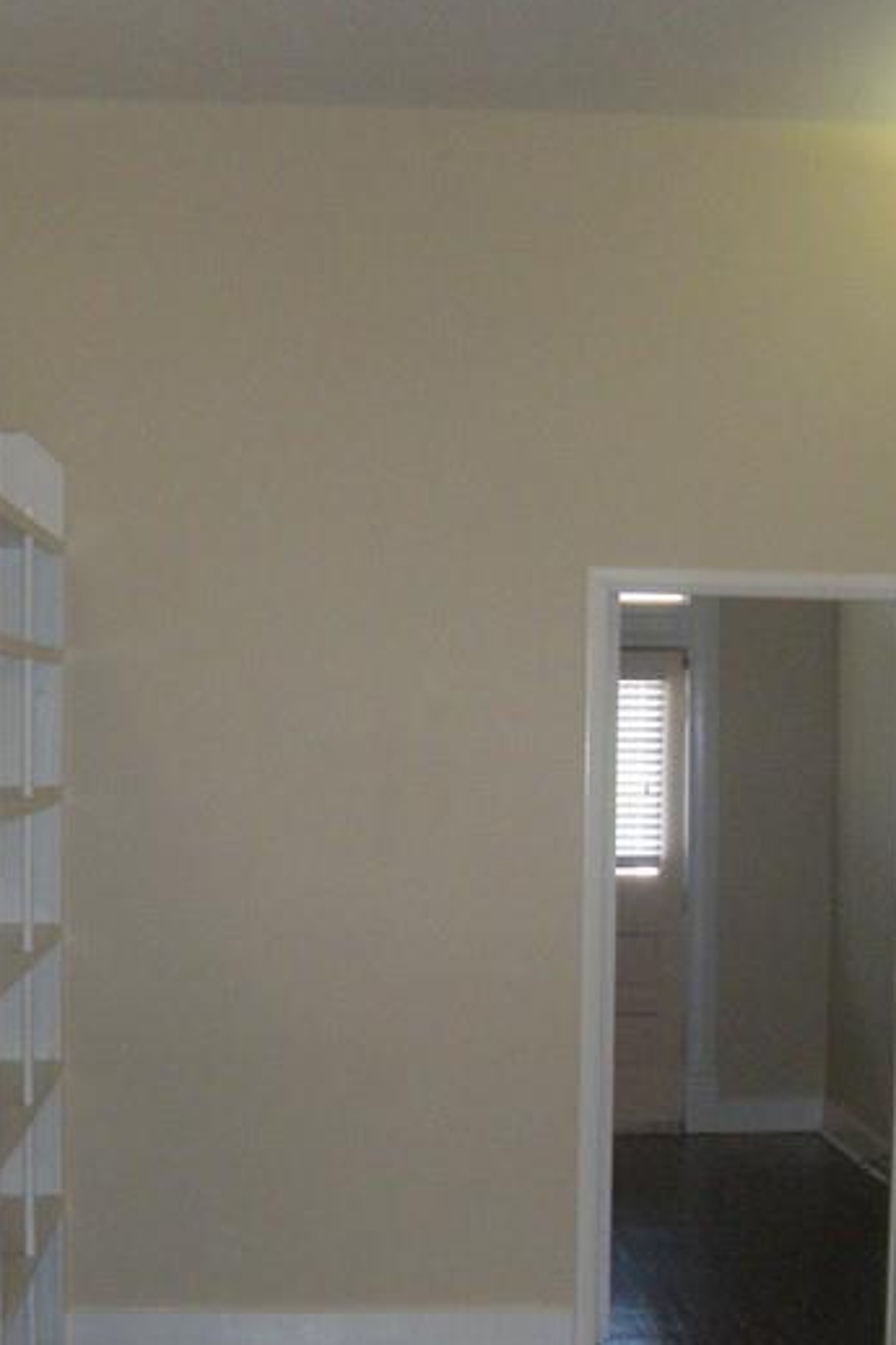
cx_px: 532
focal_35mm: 72
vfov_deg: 28.0
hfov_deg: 18.9
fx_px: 2690
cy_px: 815
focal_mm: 5.9
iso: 271
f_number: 3.8
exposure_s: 1/31.8
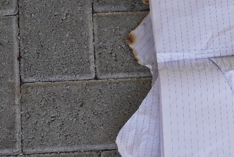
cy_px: 65
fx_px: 858
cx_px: 185
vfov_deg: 10.4
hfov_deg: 15.4
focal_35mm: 132
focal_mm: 50
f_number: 6.3
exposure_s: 1/100
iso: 100
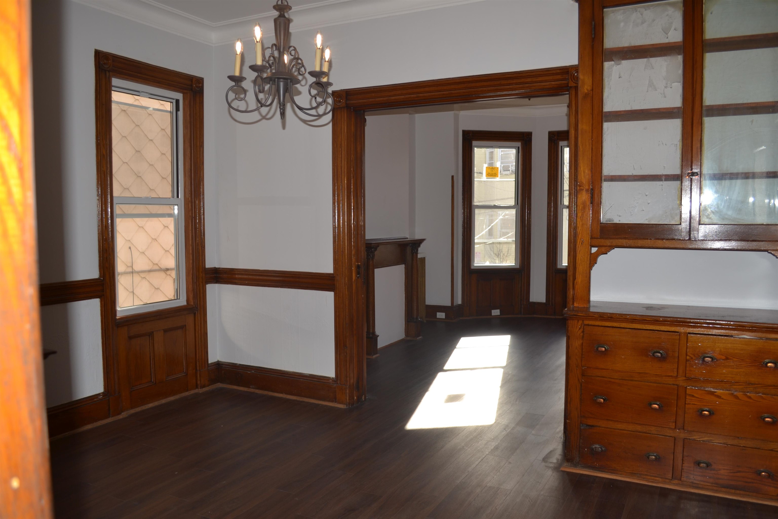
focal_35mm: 27
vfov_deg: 47.9
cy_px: 260
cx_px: 389
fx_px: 583
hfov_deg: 67.4
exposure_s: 1/200
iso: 100
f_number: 5
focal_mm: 18
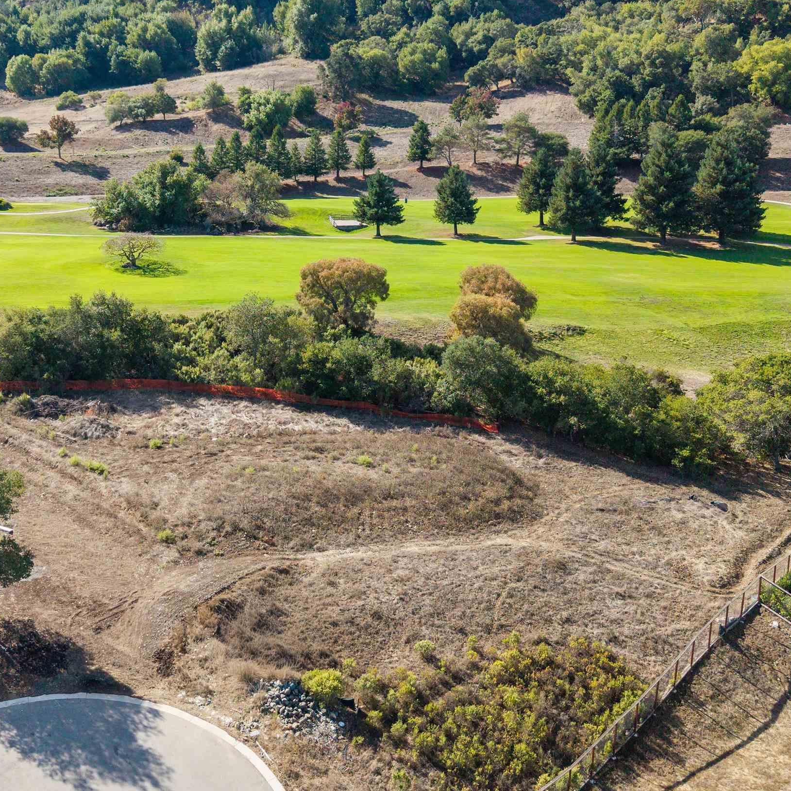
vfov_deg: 41.7
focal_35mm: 40
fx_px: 1034
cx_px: 276
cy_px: 325
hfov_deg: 41.4
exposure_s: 1/640
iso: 200
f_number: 1.8
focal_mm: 8.7
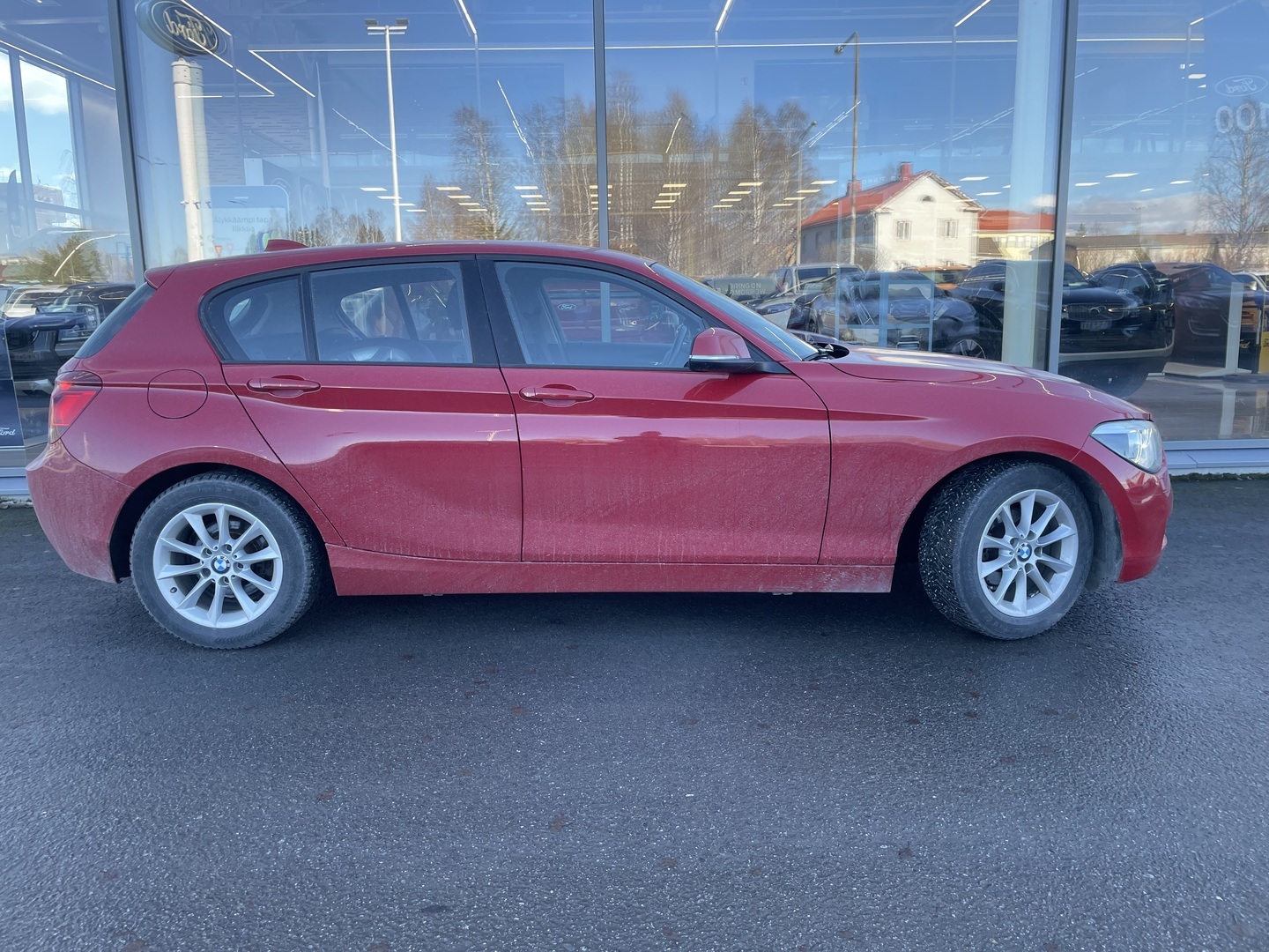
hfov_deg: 67.3
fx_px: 953
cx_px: 634
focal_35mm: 26
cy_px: 476
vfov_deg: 53.1
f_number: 1.6
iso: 32
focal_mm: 4.2
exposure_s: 1/326
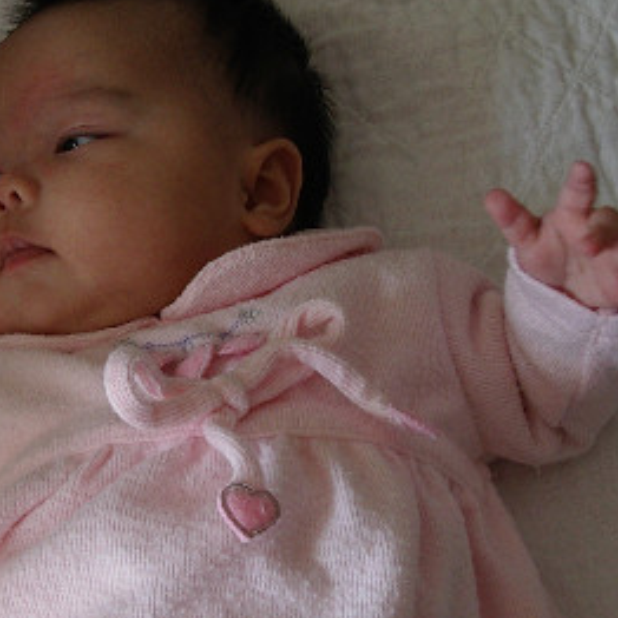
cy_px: 314
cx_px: 146
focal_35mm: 82
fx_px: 1656
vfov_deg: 21.1
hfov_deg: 20.9
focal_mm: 5.8
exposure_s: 1/60
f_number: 2.6
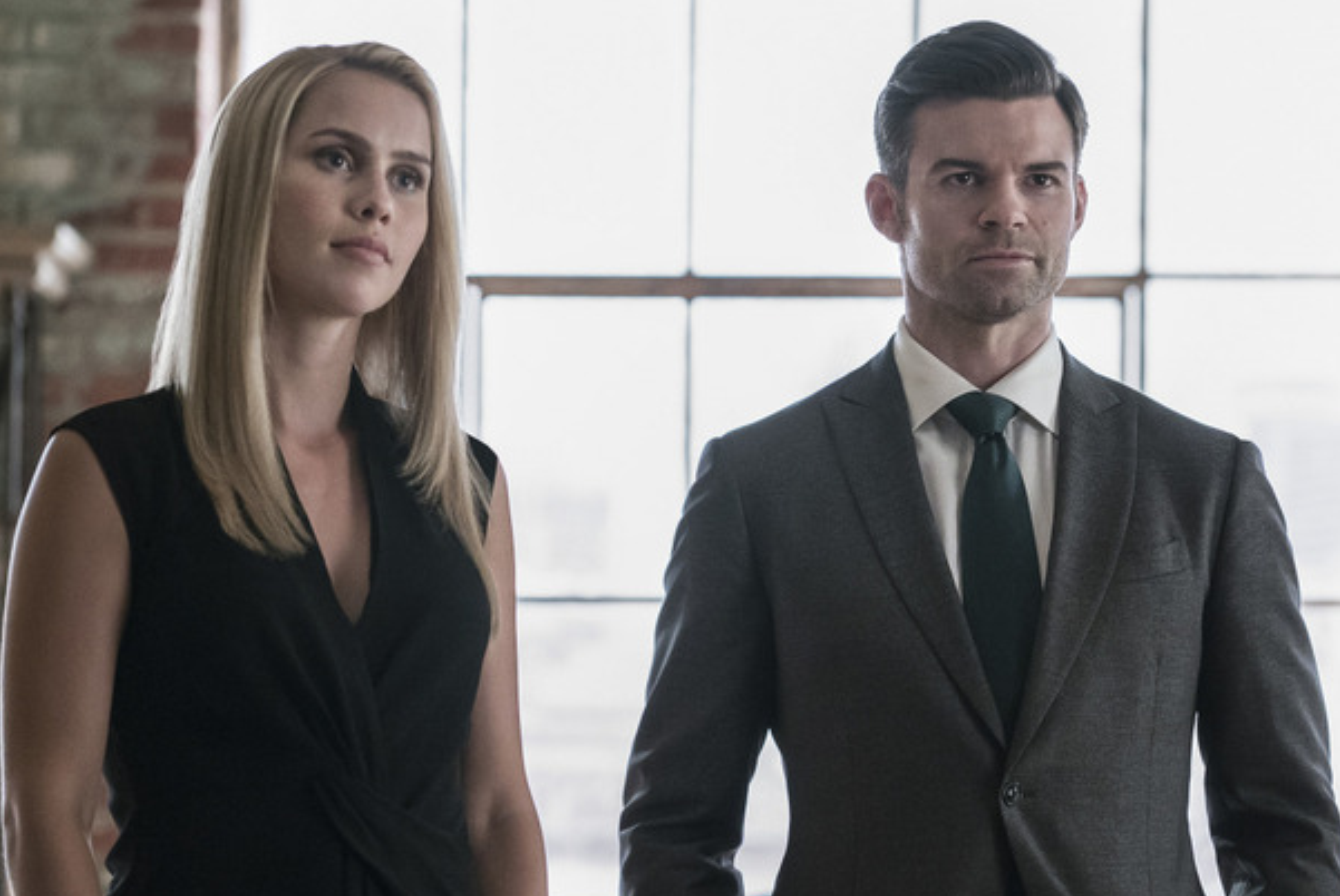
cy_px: 347
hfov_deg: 11.5
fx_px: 6669
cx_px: 722
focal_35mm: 179
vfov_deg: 7.7
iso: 3200
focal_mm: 138
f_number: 4
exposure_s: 1/160
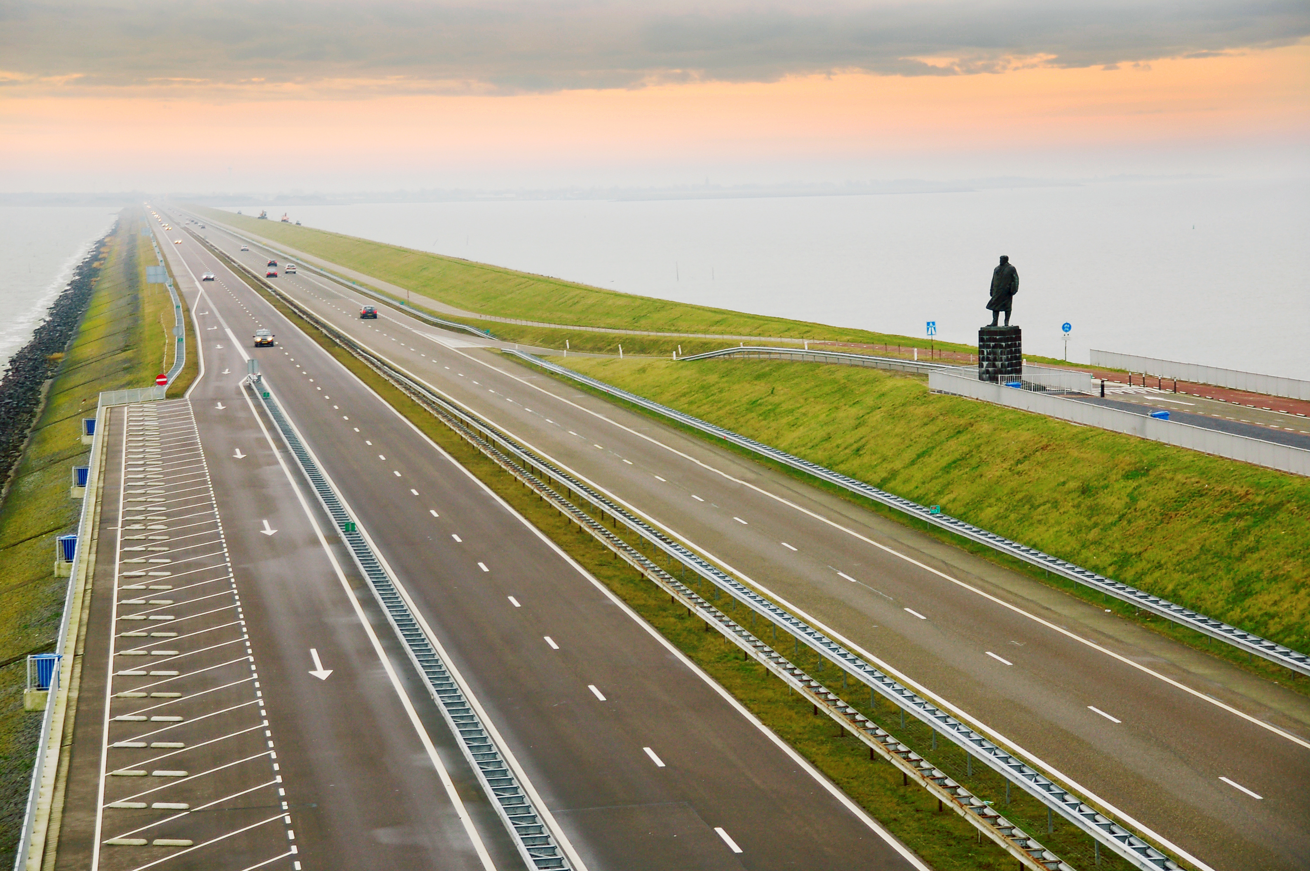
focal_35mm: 98
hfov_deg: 20.9
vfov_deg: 14.0
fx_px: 3545
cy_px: 436
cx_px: 655
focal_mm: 65
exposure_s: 1/80
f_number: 5.3
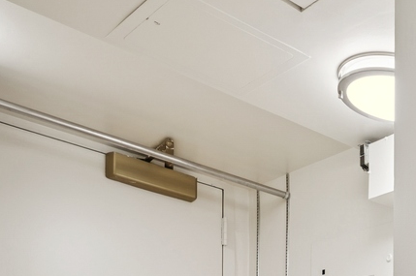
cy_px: 432
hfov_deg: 28.9
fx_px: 612
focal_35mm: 53
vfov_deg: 20.9
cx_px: 569
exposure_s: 1/5
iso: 100
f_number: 10
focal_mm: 14
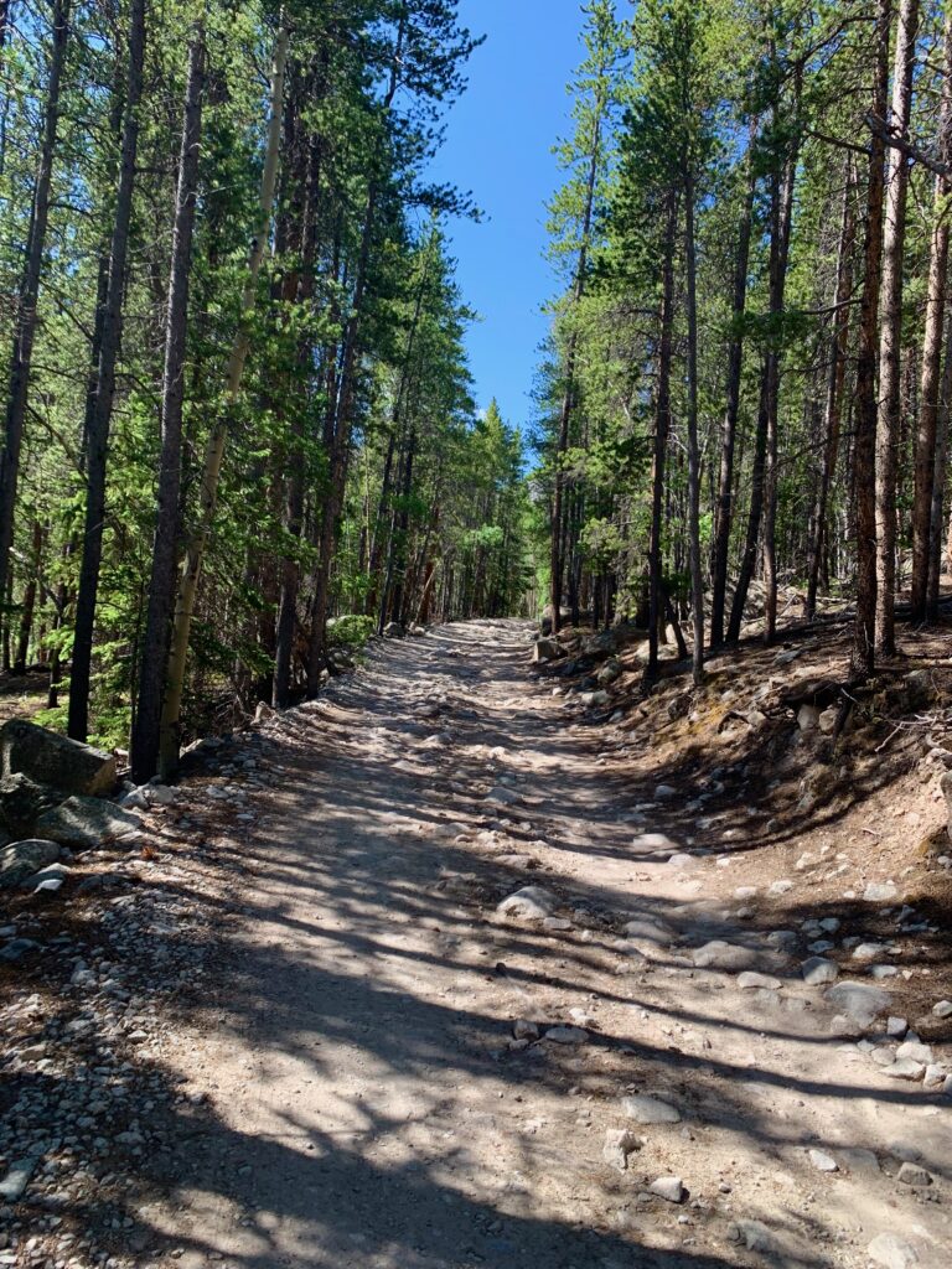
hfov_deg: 53.1
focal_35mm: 26
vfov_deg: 67.3
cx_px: 476
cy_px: 634
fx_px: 953
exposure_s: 1/546
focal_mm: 4.25
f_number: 1.8
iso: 25
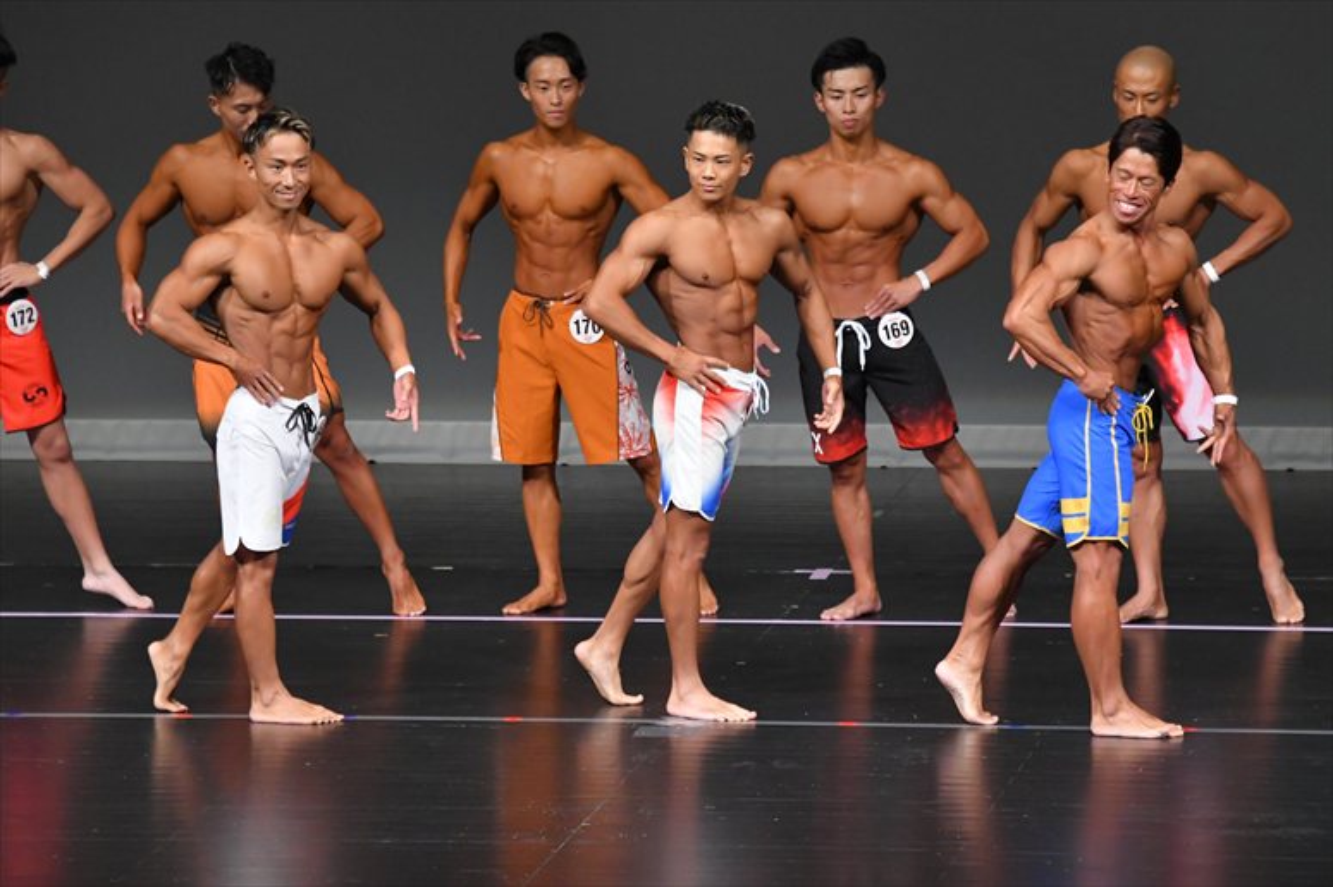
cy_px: 444
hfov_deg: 6.9
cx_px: 666
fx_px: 11103
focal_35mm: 300
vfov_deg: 4.6
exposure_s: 1/400
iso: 4000
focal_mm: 200
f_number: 5.6
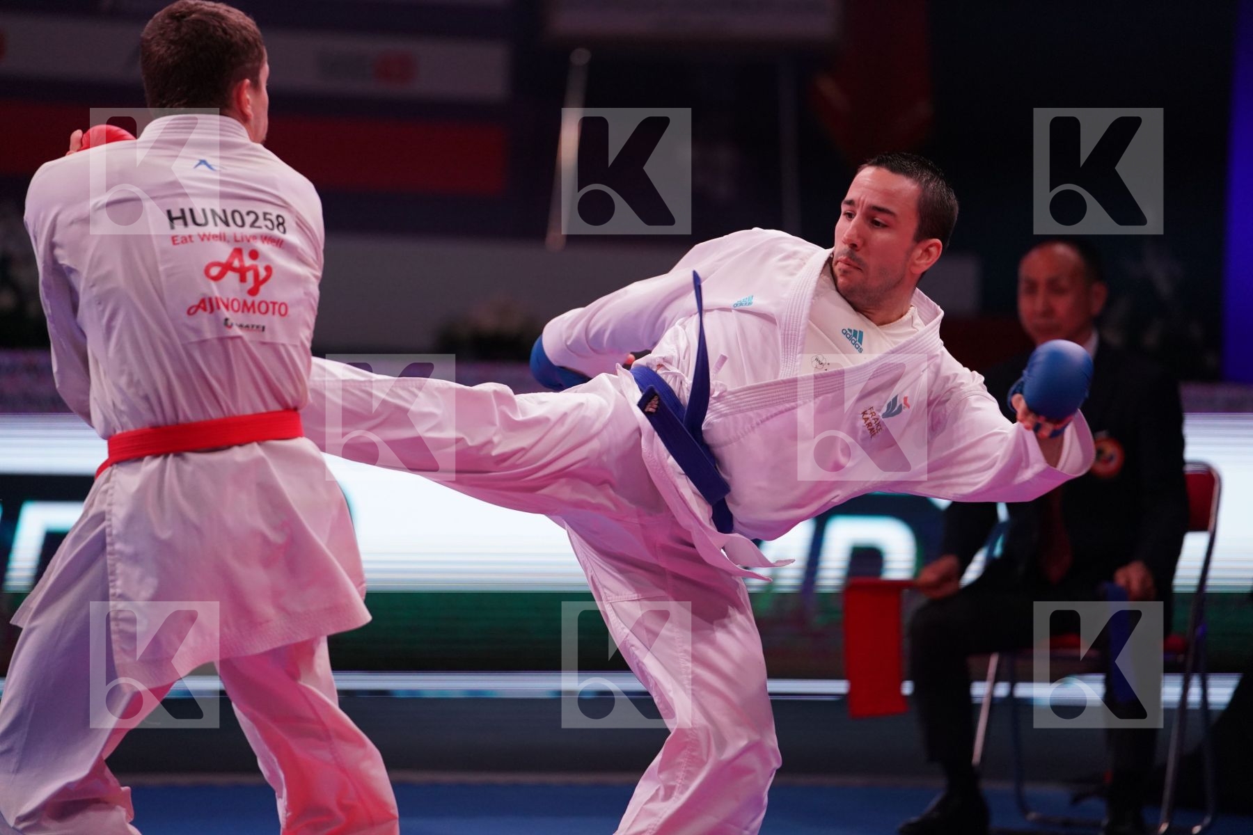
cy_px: 418
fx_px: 6961
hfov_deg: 10.3
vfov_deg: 6.9
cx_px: 626
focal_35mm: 200
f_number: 2.8
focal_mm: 200
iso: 2500
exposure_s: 1/1000
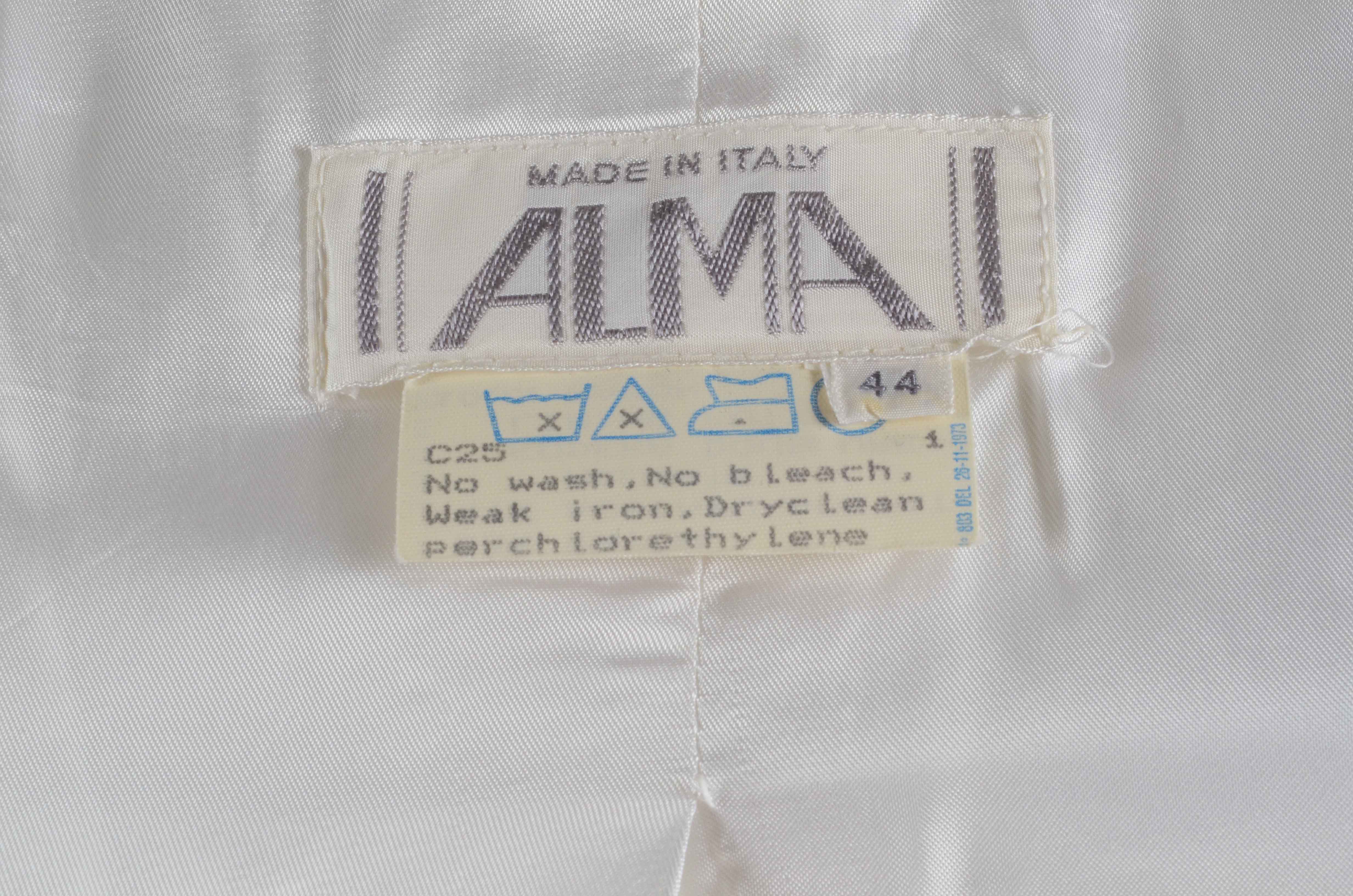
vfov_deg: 16.5
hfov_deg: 24.7
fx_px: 3094
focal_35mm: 82
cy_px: 448
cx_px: 676
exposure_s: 1/80
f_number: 25
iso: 400
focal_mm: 55
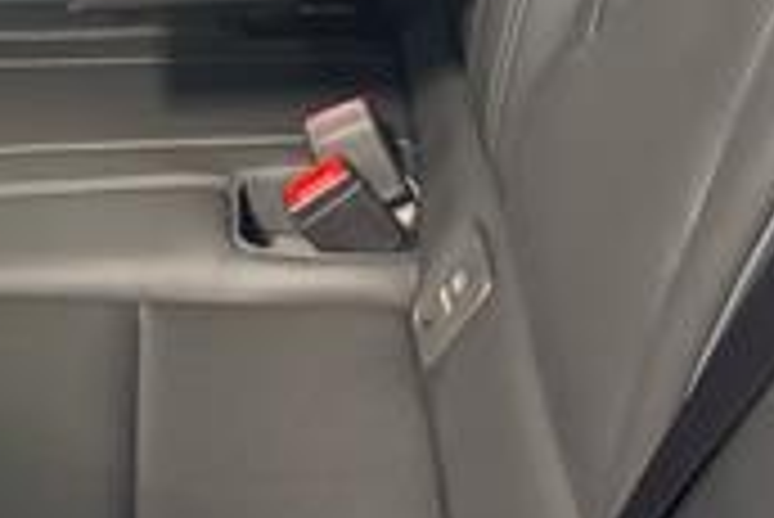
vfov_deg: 14.3
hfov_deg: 21.8
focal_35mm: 93
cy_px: -77
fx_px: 2001
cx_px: 284
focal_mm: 6.76
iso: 800
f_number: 1.78
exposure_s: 1/37
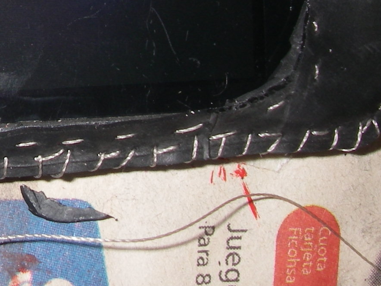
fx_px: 1332
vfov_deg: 11.9
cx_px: -110
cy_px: -71
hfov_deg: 15.5
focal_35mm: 121
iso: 64
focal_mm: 6.3
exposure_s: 1/40
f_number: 6.6
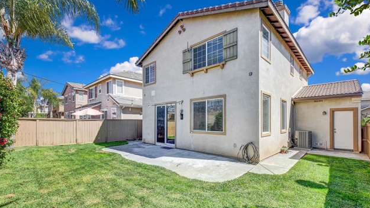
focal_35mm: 16
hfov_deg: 99.4
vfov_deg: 66.7
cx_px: 185
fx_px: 157
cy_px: 121
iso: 400
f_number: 11
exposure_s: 1/500
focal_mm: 10
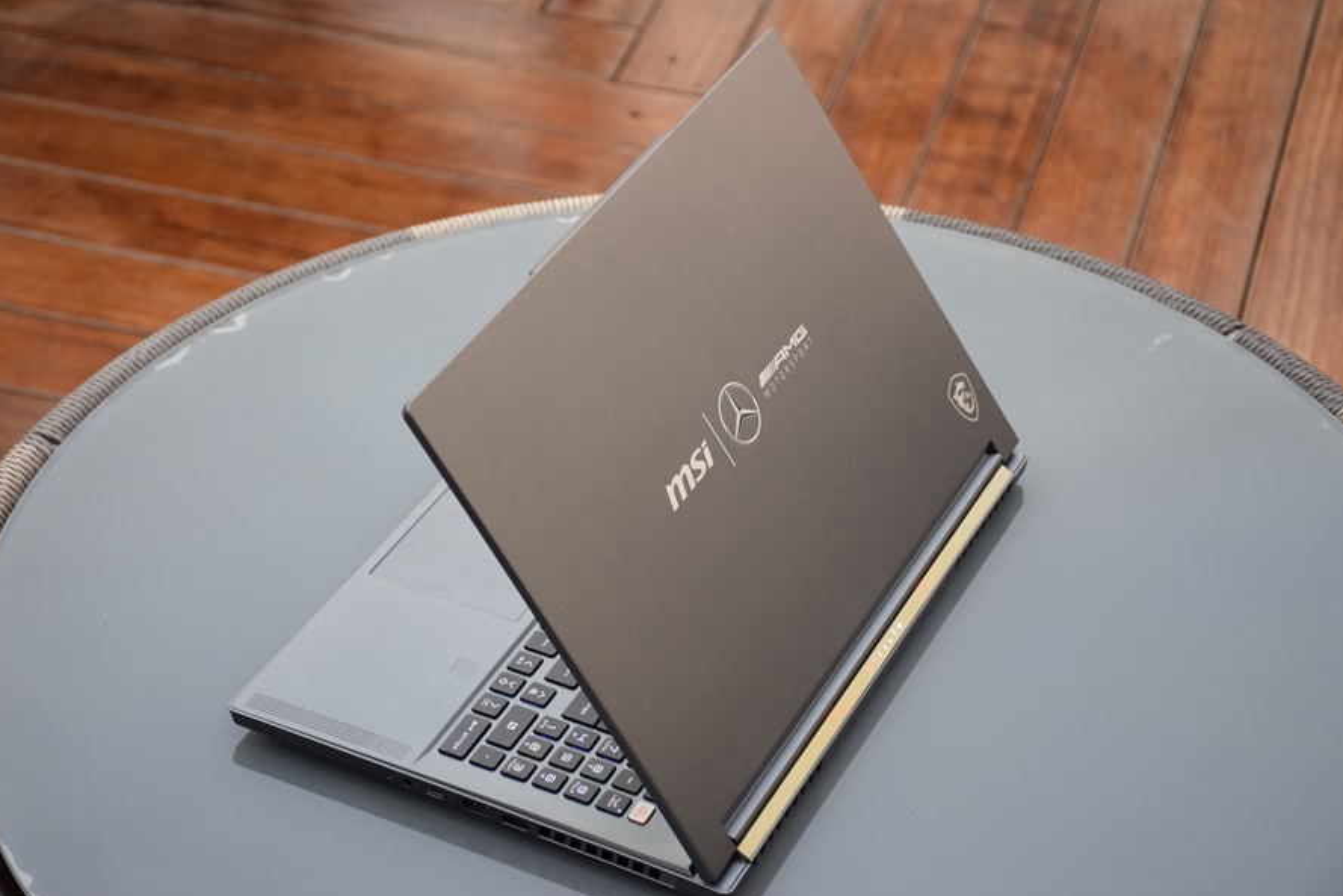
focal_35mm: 85
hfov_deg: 23.9
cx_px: 668
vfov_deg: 16.1
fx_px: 3171
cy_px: 450
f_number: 4.8
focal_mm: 56
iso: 1000
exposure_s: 1/40
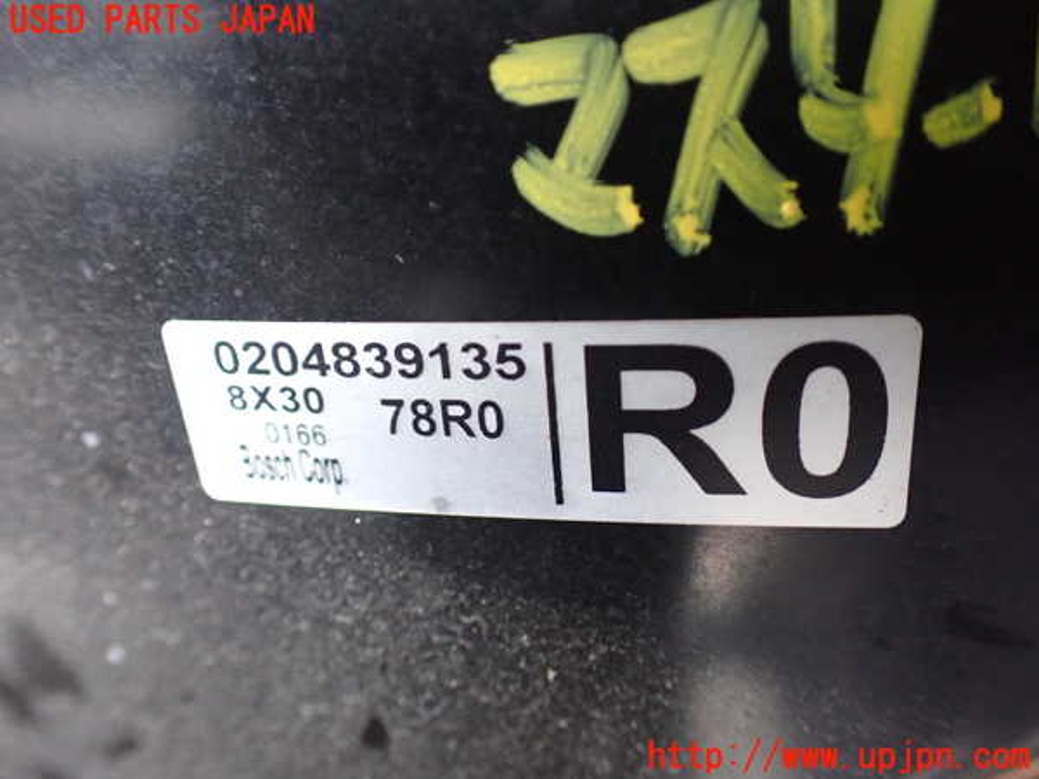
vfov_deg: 46.8
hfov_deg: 60.0
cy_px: 390
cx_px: 520
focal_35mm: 30
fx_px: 900
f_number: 2.3
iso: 800
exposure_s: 1/100
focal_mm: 5.4
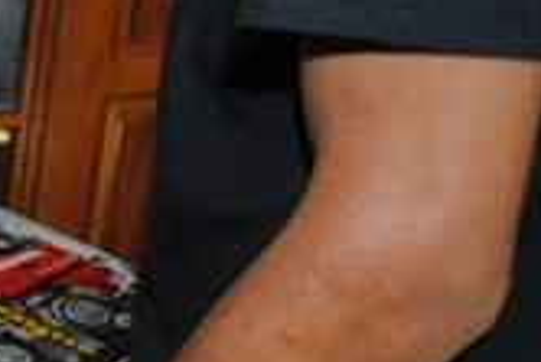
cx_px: -130
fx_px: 1218
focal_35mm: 81
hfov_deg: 22.8
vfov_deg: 16.9
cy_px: 160
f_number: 3.8
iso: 200
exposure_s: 1/60
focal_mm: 20
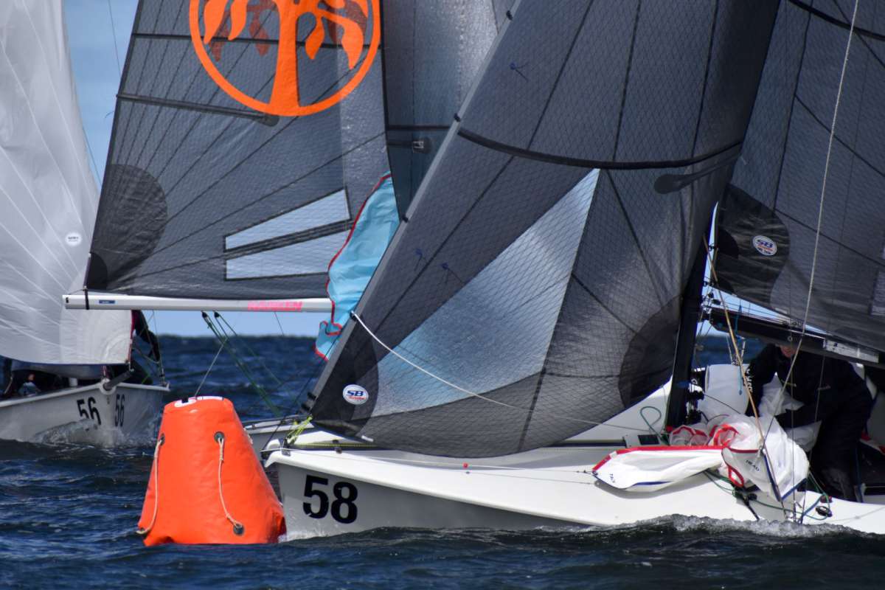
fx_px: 11062
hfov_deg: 4.6
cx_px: 442
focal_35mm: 450
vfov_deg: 3.1
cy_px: 295
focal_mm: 300
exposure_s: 1/2000
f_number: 8
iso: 400
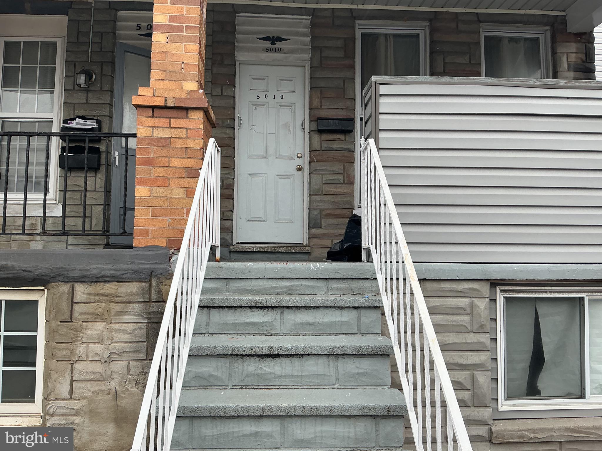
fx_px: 504
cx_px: 301
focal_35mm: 29
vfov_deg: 48.2
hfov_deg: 61.7
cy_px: 226
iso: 20
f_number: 1.8
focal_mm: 3
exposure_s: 1/151
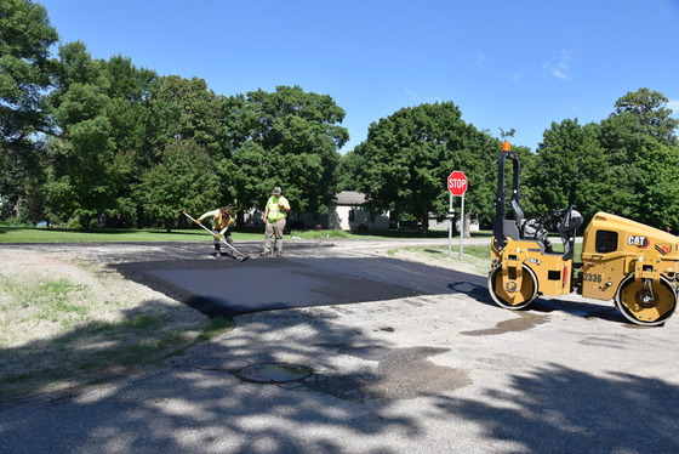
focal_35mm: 31
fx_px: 585
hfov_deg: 60.3
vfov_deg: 42.4
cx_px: 340
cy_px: 227
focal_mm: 31
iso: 200
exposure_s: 1/250
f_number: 8
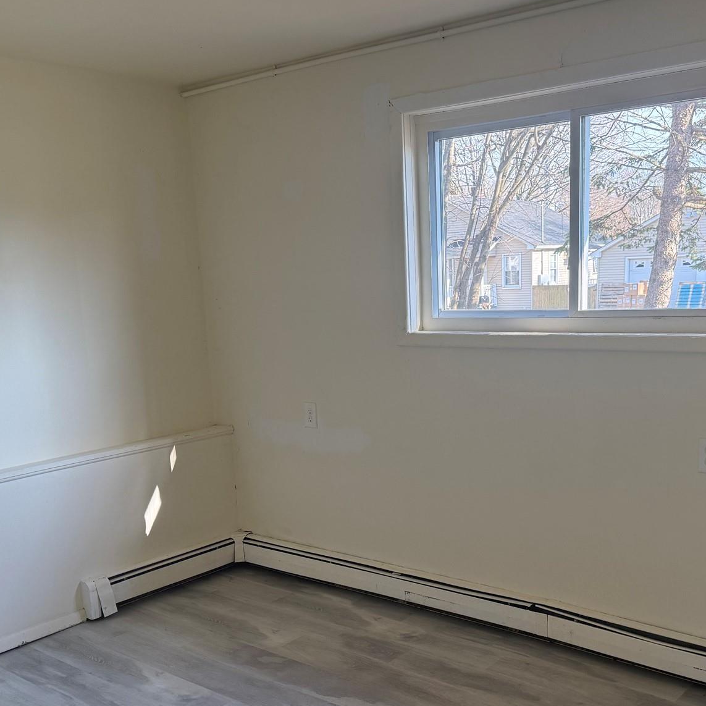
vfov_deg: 43.5
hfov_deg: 43.7
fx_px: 877
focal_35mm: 38
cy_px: 439
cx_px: 410
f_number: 1.78
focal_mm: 6.76
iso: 125
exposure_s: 1/237
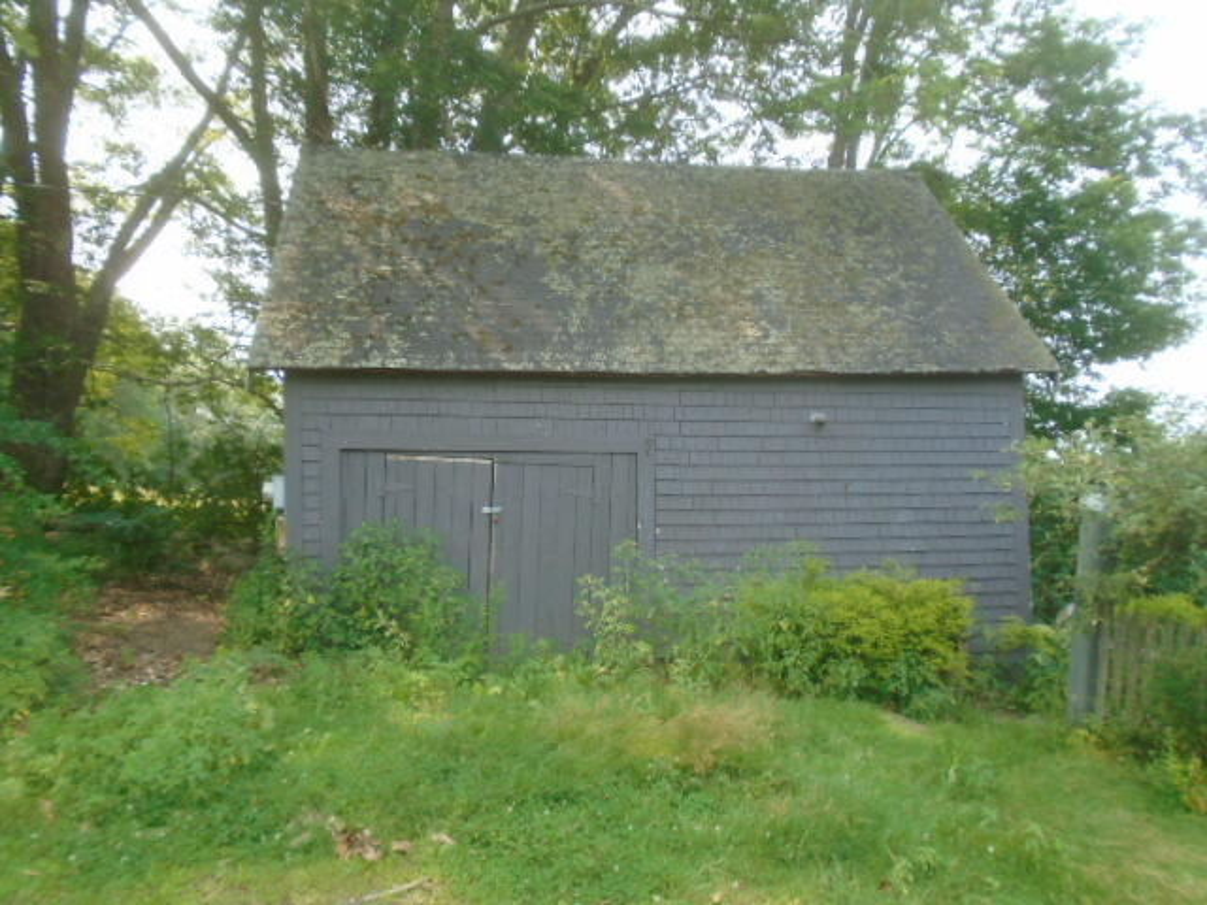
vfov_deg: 53.1
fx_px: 907
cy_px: 452
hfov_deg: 67.3
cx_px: 604
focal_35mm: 26
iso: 100
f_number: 3.2
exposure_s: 1/160
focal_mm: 4.6
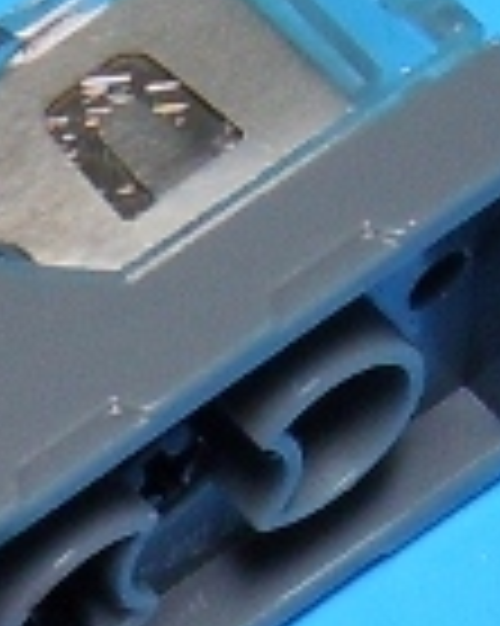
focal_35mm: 189
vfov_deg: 10.2
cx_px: 27
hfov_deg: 8.1
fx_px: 3500
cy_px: 322
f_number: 3.9
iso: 200
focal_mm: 9.3
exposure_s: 1/40
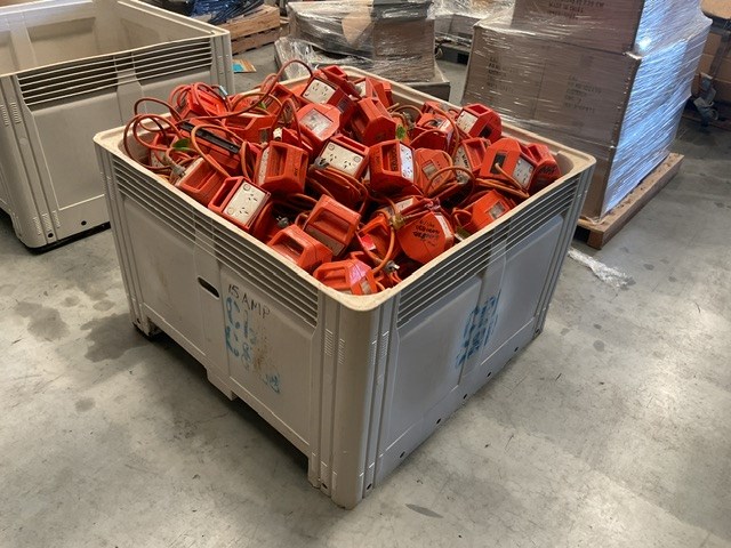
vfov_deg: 48.2
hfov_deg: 61.7
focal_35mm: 29
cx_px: 366
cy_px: 274
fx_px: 612
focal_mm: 3
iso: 64
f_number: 1.8
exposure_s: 1/50
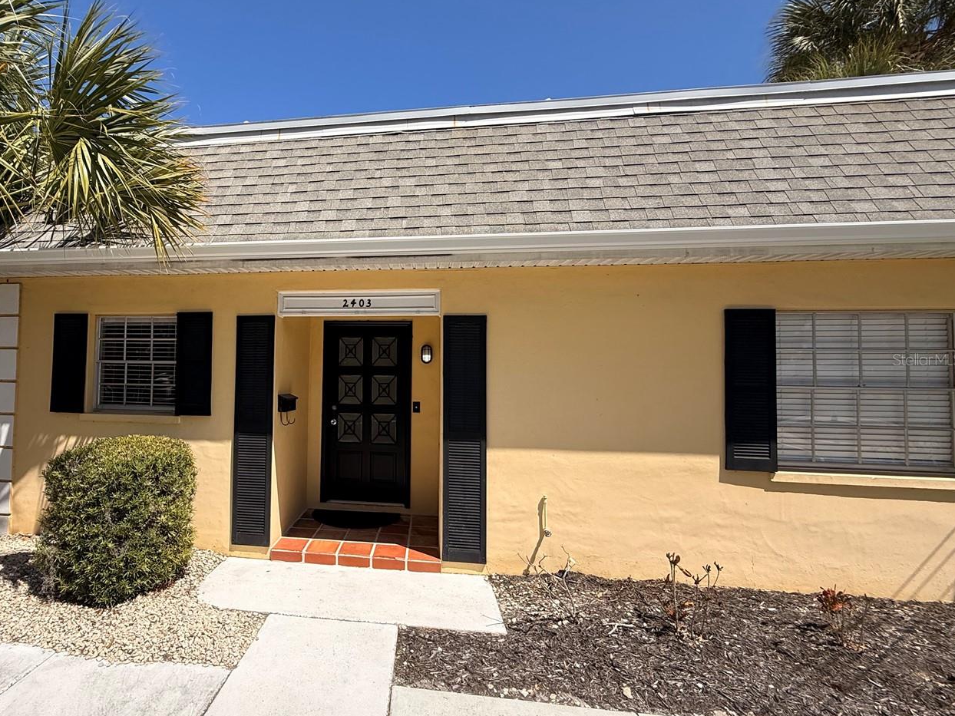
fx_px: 497
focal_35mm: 18
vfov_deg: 71.6
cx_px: 351
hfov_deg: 85.8
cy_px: 359
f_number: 2.2
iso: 64
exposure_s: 1/1961
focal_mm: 2.22
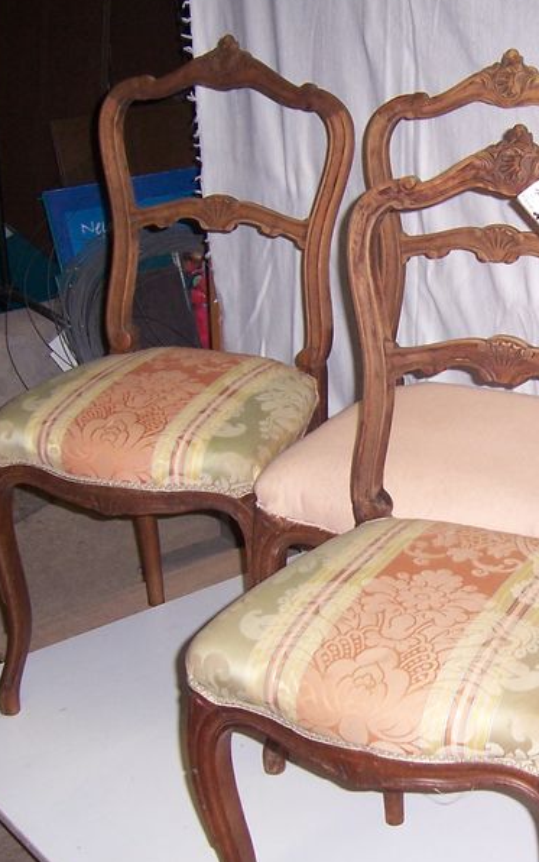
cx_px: 522
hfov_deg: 19.8
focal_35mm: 64
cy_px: 498
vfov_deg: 31.9
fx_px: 1503
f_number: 3
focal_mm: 6
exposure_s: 1/60
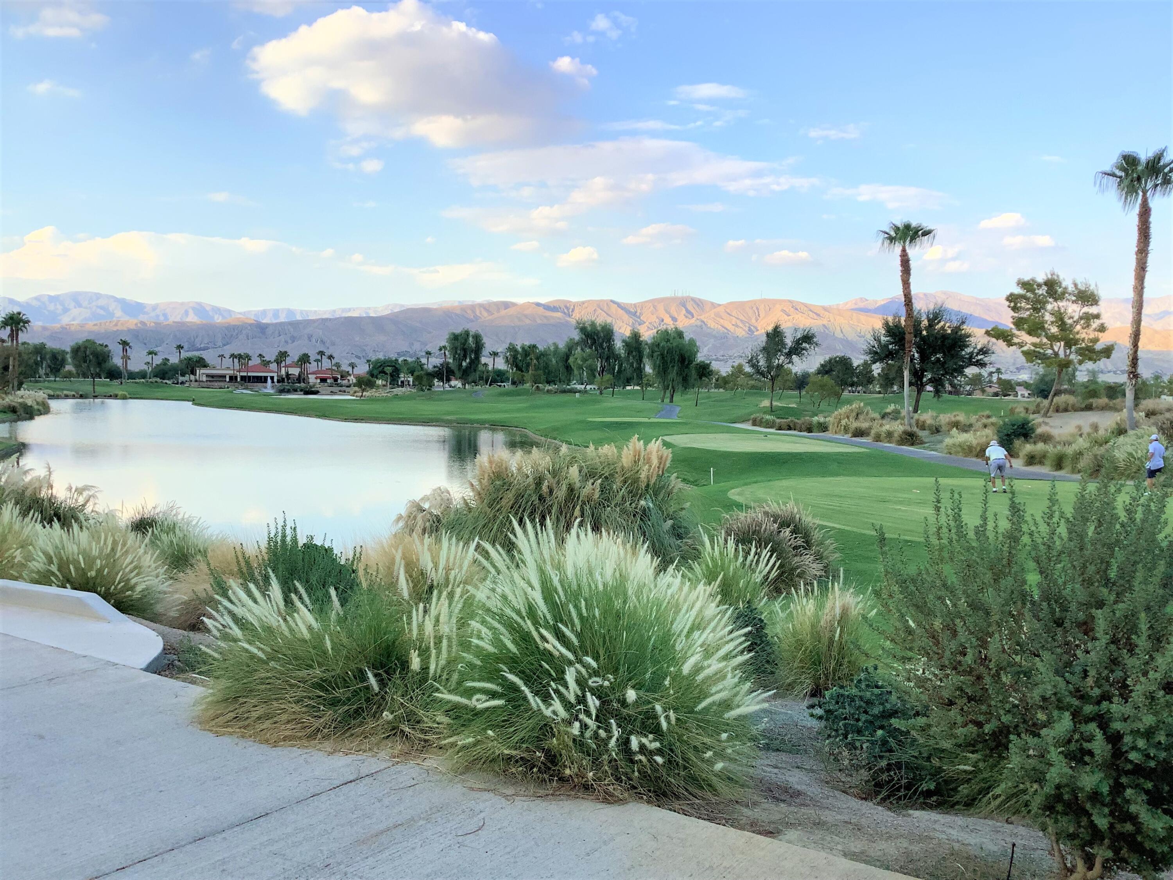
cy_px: 440
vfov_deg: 45.4
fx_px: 1050
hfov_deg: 58.4
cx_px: 586
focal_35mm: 31
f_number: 2.4
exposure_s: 1/536
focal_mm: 3.3
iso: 25
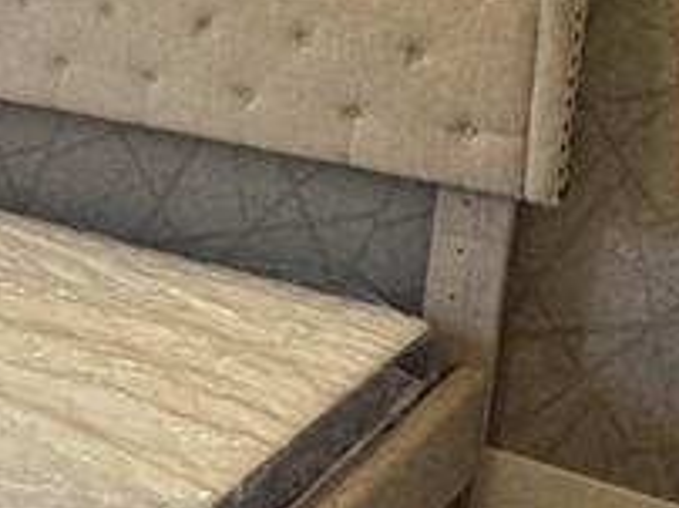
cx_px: -649
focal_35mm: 71
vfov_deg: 19.6
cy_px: -74
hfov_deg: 18.7
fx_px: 1391
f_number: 2.2
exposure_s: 1/120
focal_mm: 2.22
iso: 80
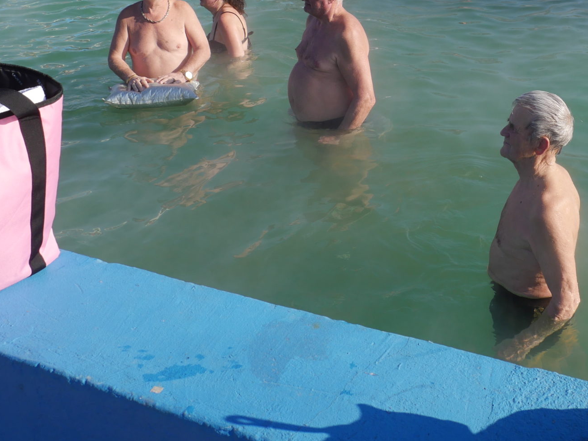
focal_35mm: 47
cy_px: 61
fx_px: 798
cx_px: 422
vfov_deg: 29.8
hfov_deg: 39.6
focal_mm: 12
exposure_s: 1/400
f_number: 7.1
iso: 200
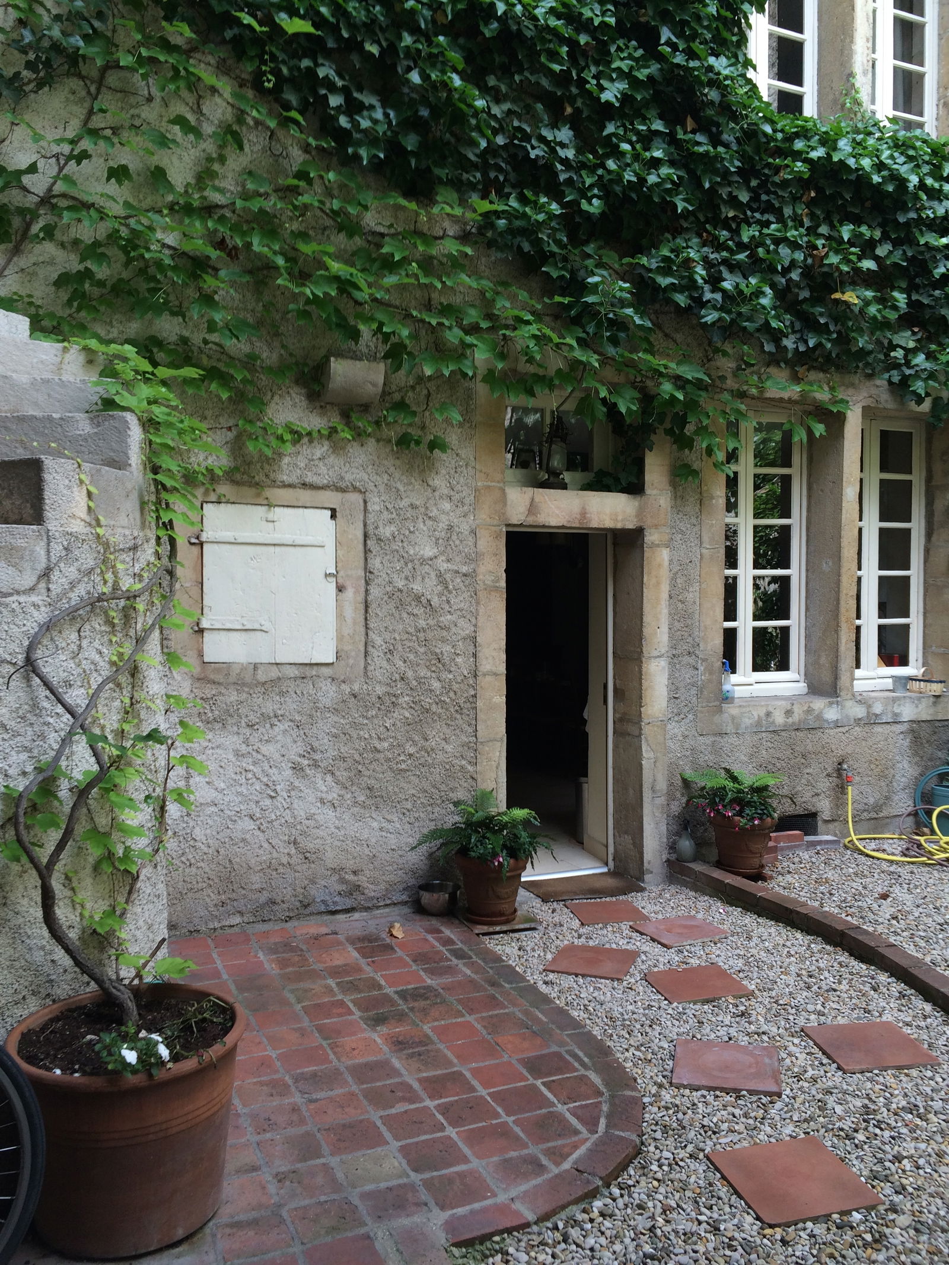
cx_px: 474
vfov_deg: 61.7
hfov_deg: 48.2
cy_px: 632
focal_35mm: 29
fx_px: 1060
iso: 32
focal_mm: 4.15
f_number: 2.2
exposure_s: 1/127
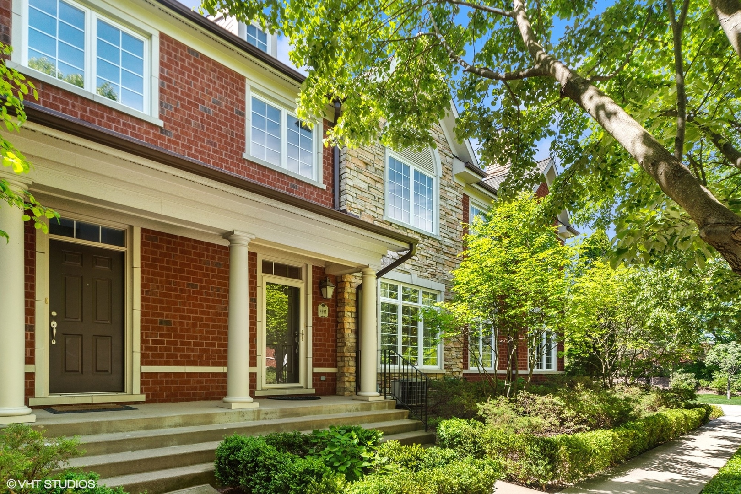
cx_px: 370
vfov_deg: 62.0
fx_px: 412
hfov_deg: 84.0
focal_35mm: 20
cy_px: 247
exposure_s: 1/60
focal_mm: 20
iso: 250
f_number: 8
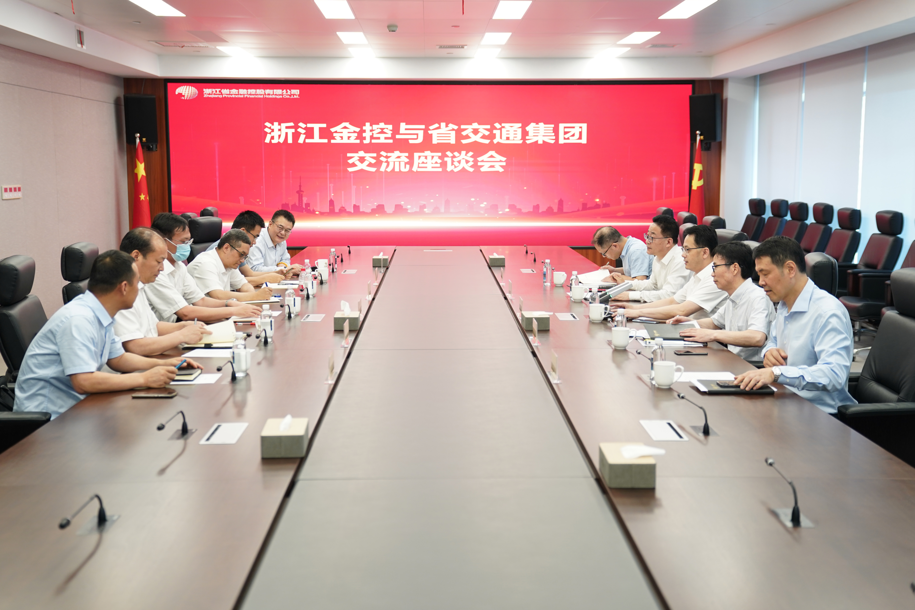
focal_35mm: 45
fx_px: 1144
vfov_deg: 29.9
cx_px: 458
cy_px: 305
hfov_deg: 43.6
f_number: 2.8
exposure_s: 1/100
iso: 640
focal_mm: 45
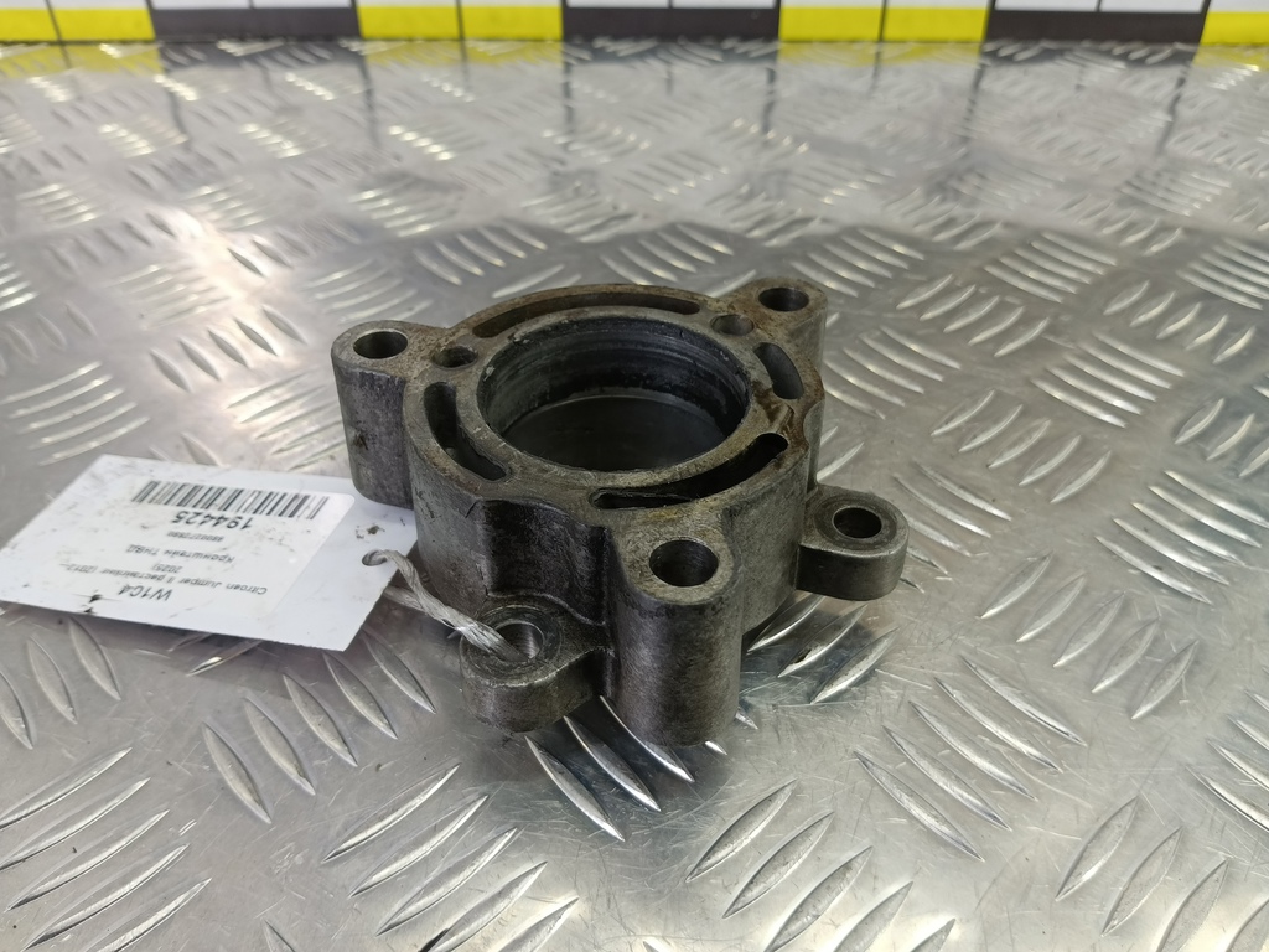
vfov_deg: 58.9
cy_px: 476
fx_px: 843
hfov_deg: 73.9
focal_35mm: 23
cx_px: 634
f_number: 1.6
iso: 128
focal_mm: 4.11
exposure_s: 1/50
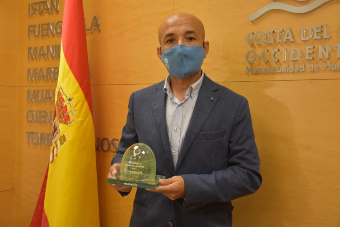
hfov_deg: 41.1
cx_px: 170
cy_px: 114
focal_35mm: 48
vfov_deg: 28.1
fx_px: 453
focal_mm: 32
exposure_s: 1/100
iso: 800
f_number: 5
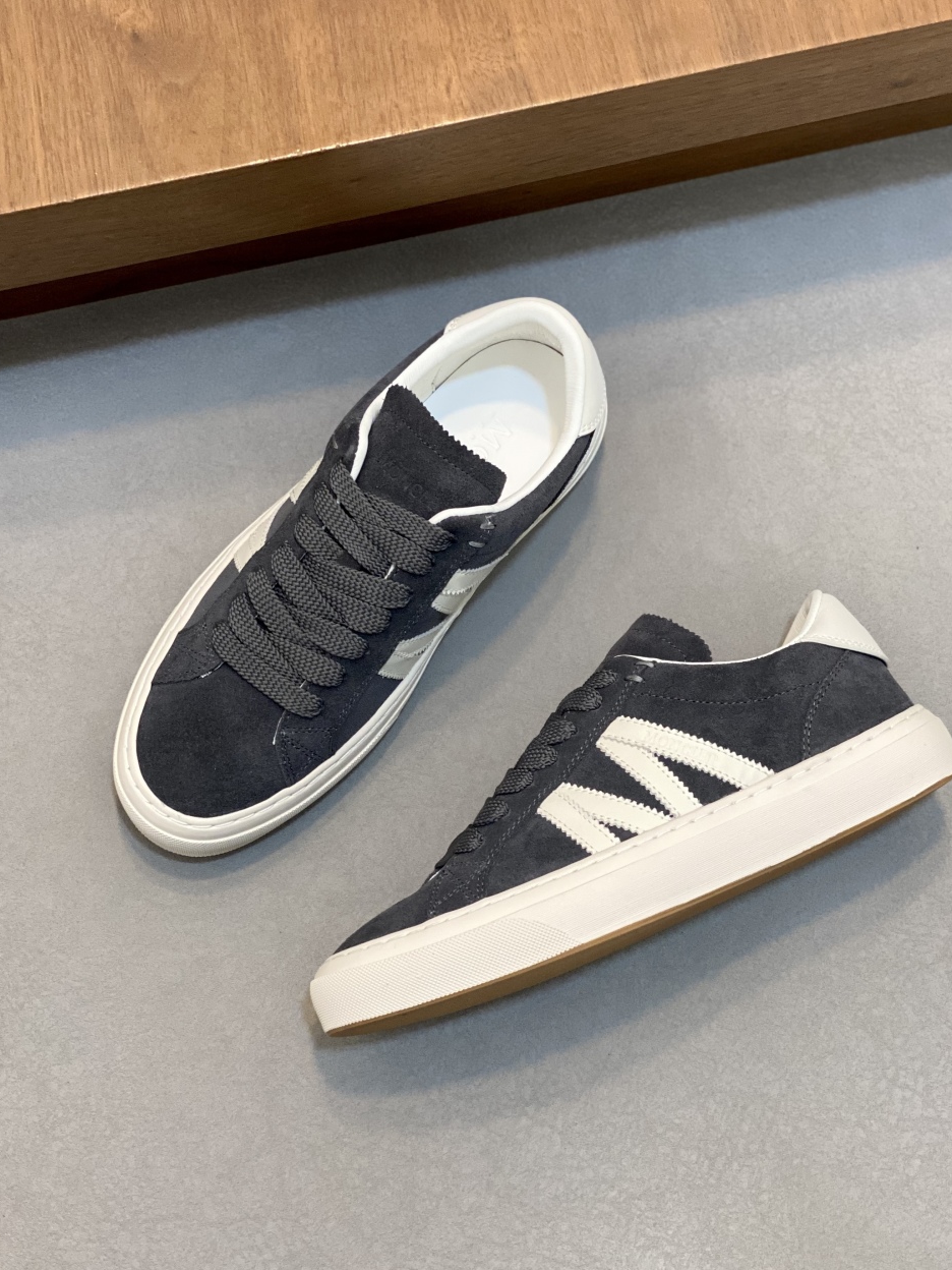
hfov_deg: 24.4
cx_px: 479
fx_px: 2200
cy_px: 684
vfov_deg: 32.2
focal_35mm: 60
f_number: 2
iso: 160
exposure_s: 1/100
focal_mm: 6
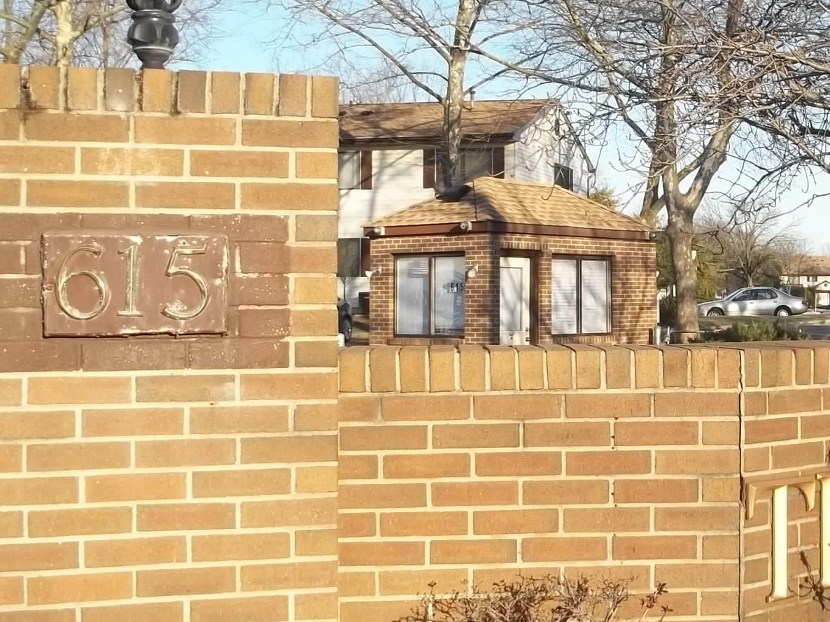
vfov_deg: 25.6
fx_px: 1366
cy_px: 299
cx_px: 713
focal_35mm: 57
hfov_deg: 32.4
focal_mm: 5.9
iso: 64
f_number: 3.3
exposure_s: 1/320
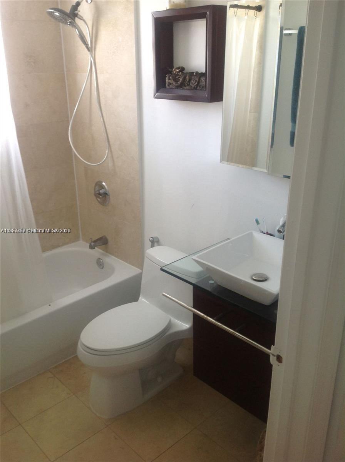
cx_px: 172
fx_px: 466
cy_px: 231
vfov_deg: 52.7
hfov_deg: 40.6
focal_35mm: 35
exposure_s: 1/15
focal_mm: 4.28
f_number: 2.4
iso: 64
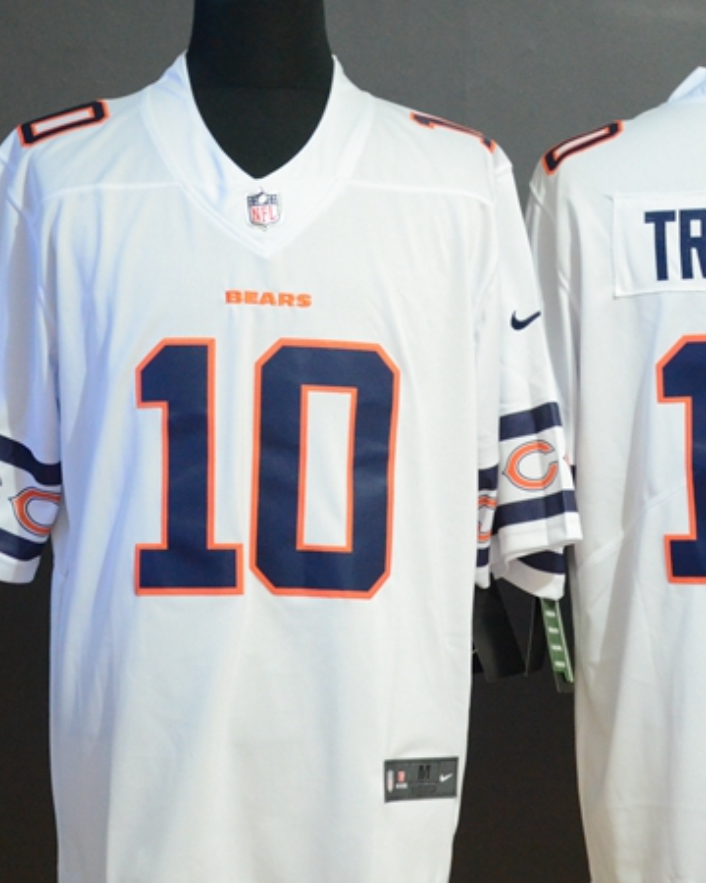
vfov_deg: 12.9
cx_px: 492
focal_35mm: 150
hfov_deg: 10.3
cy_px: 455
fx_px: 3918
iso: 4000
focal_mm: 60
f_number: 5
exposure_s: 1/20
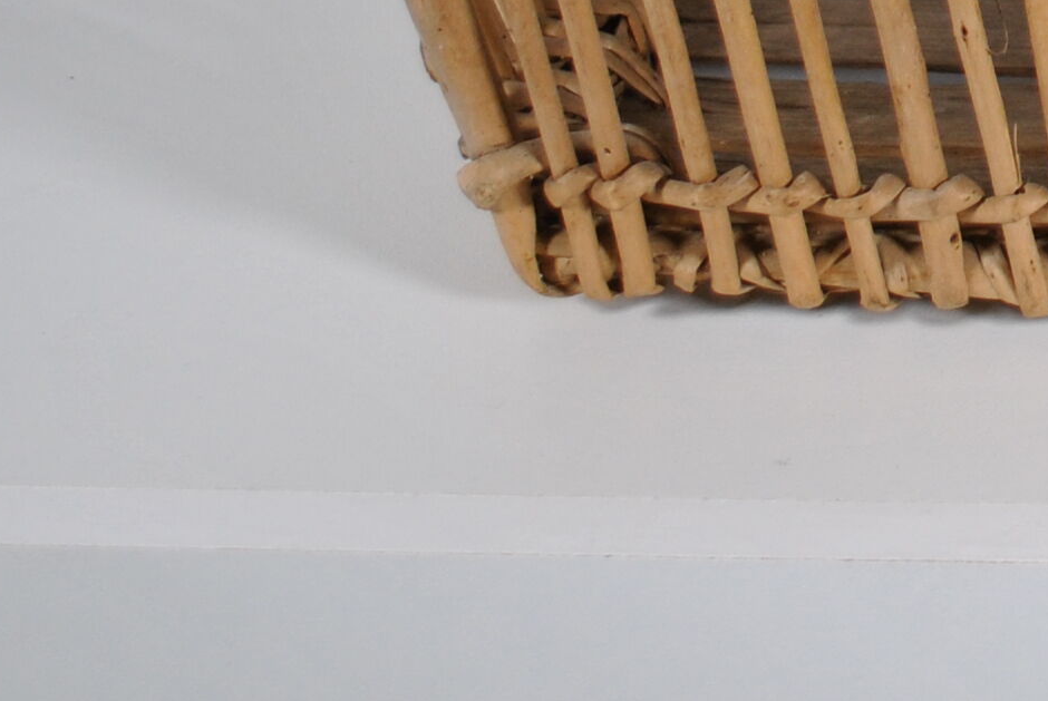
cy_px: -491
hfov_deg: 14.2
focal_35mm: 136
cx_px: 1518
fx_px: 3963
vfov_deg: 9.7
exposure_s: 1/100
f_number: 4
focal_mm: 22
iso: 200
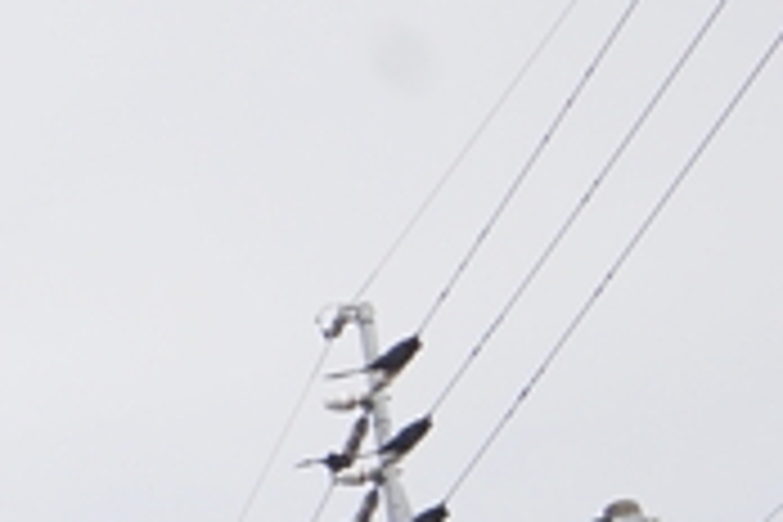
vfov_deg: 7.8
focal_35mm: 168
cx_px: -1228
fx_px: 3654
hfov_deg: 10.2
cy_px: 1053
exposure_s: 1/200
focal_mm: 18
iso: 100
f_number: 11
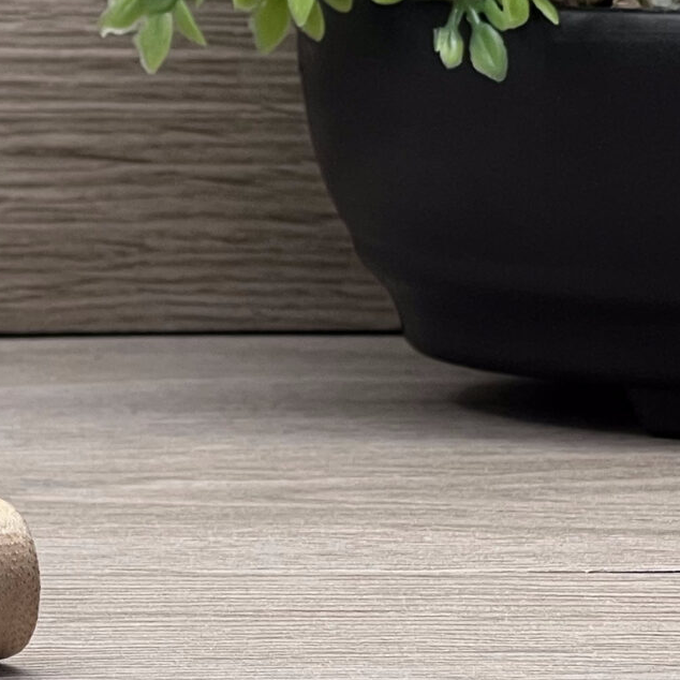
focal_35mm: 275
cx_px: -460
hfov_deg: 6.3
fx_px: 6112
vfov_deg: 6.3
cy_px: -21
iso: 64
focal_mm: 9
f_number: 2.8
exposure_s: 1/100
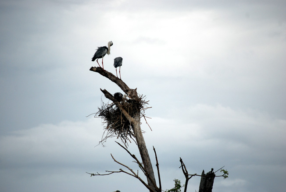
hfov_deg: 7.8
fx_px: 2087
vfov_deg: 5.2
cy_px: 96
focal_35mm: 262
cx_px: 143
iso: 200
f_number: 5.6
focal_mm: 175
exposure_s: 1/800
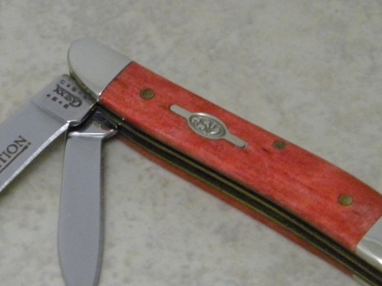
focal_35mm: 239
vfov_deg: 6.2
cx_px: 138
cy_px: 192
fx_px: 2637
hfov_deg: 8.3
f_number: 5
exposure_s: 1/36.7
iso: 800
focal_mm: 26.8
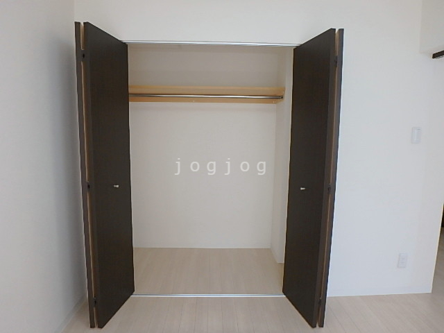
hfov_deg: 79.0
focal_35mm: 21
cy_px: 166
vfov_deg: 63.4
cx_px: 222
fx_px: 269
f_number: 3.5
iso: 125
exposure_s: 1/60
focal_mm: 3.7
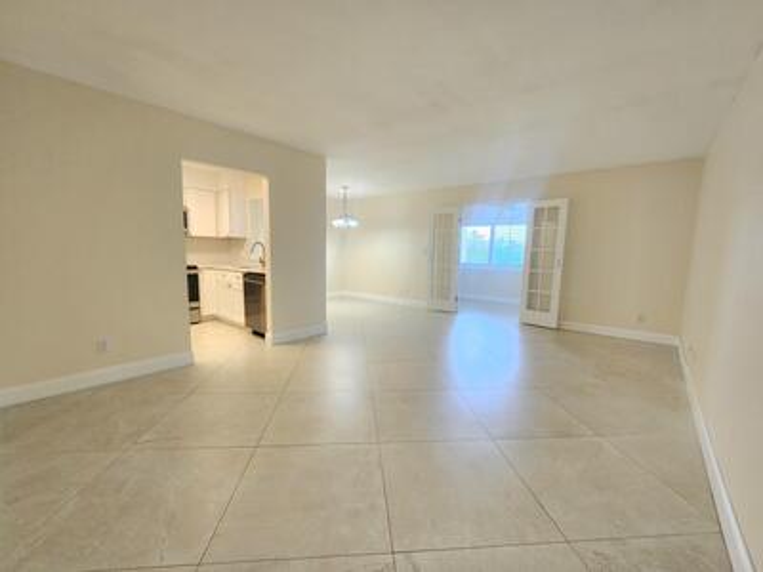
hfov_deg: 106.2
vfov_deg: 89.9
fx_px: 287
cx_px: 382
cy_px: 286
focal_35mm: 13
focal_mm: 2.2
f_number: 2.2
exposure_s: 1/60.2
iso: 125
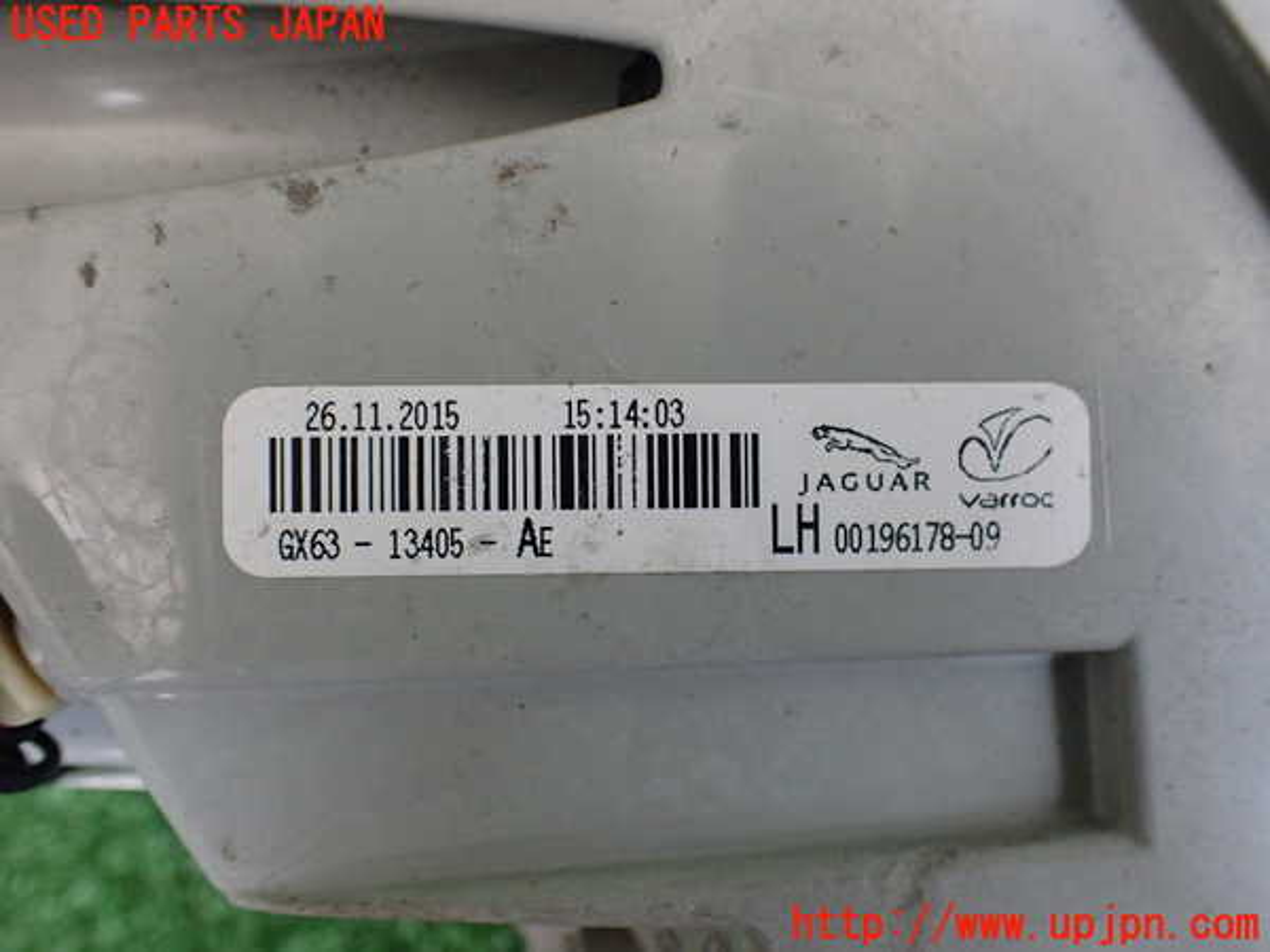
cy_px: 476
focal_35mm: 30
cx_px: 635
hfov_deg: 60.0
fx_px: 1101
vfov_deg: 46.8
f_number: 2.3
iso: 500
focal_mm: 5.4
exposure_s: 1/125
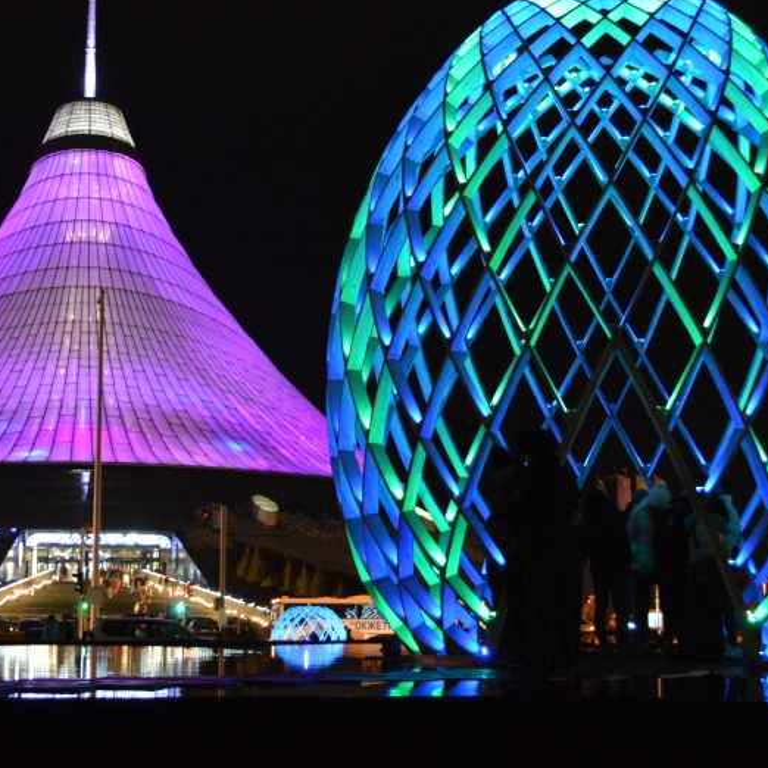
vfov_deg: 26.5
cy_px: 332
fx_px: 1632
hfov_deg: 26.4
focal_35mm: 65
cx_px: 296
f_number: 4.2
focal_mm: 26
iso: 3200
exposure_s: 1/10
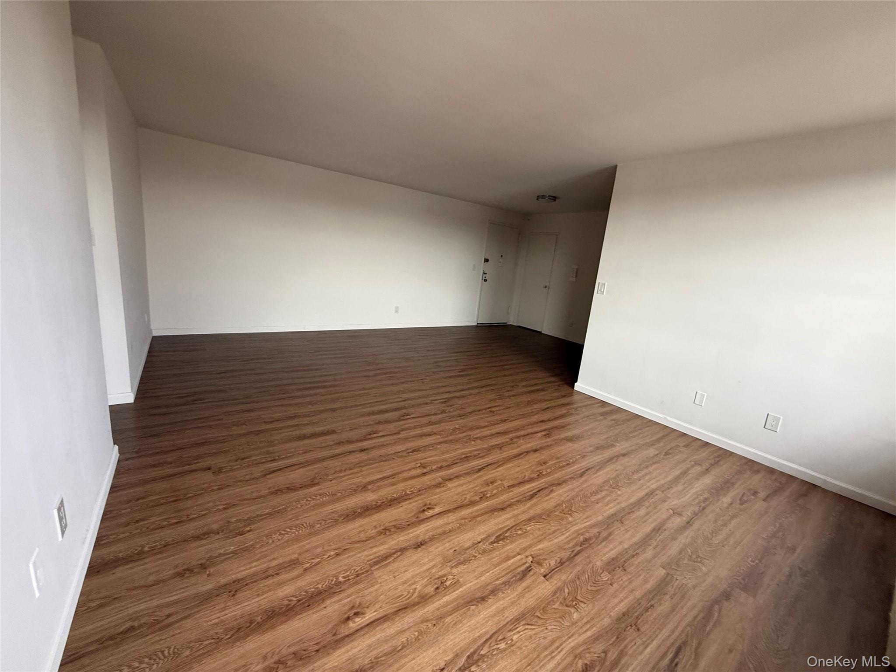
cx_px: 448
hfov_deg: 102.1
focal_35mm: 14
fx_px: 362
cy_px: 336
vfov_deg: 85.7
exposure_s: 1/88
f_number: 2.2
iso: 320
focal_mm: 2.22
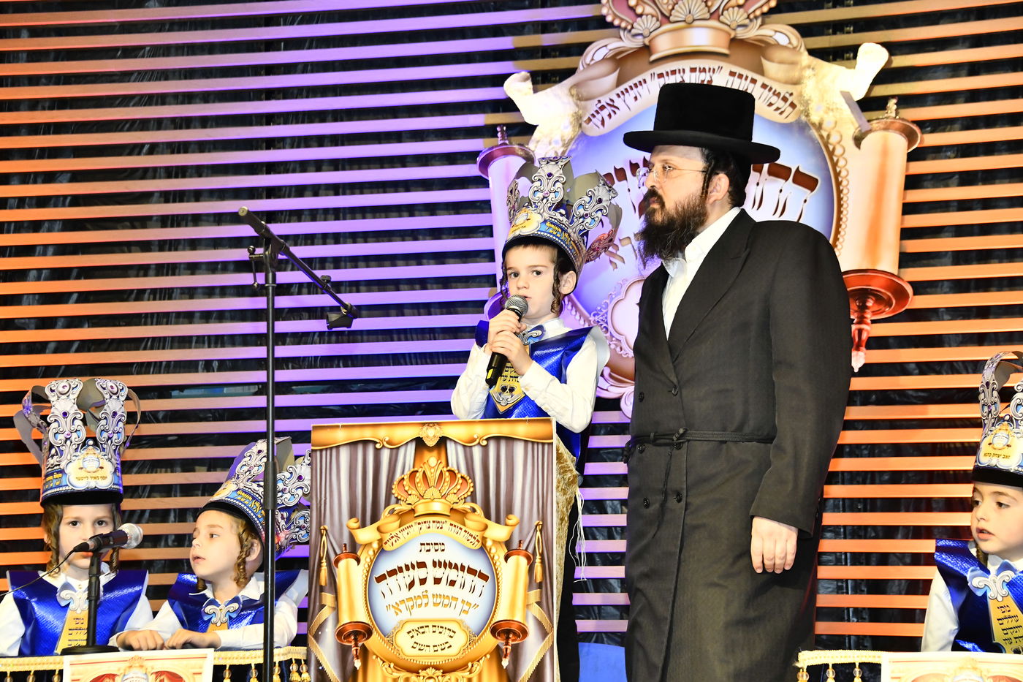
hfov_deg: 22.6
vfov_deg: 15.2
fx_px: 2557
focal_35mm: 90
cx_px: 512
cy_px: 341
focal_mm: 90
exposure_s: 1/125
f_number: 5.3
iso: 2500
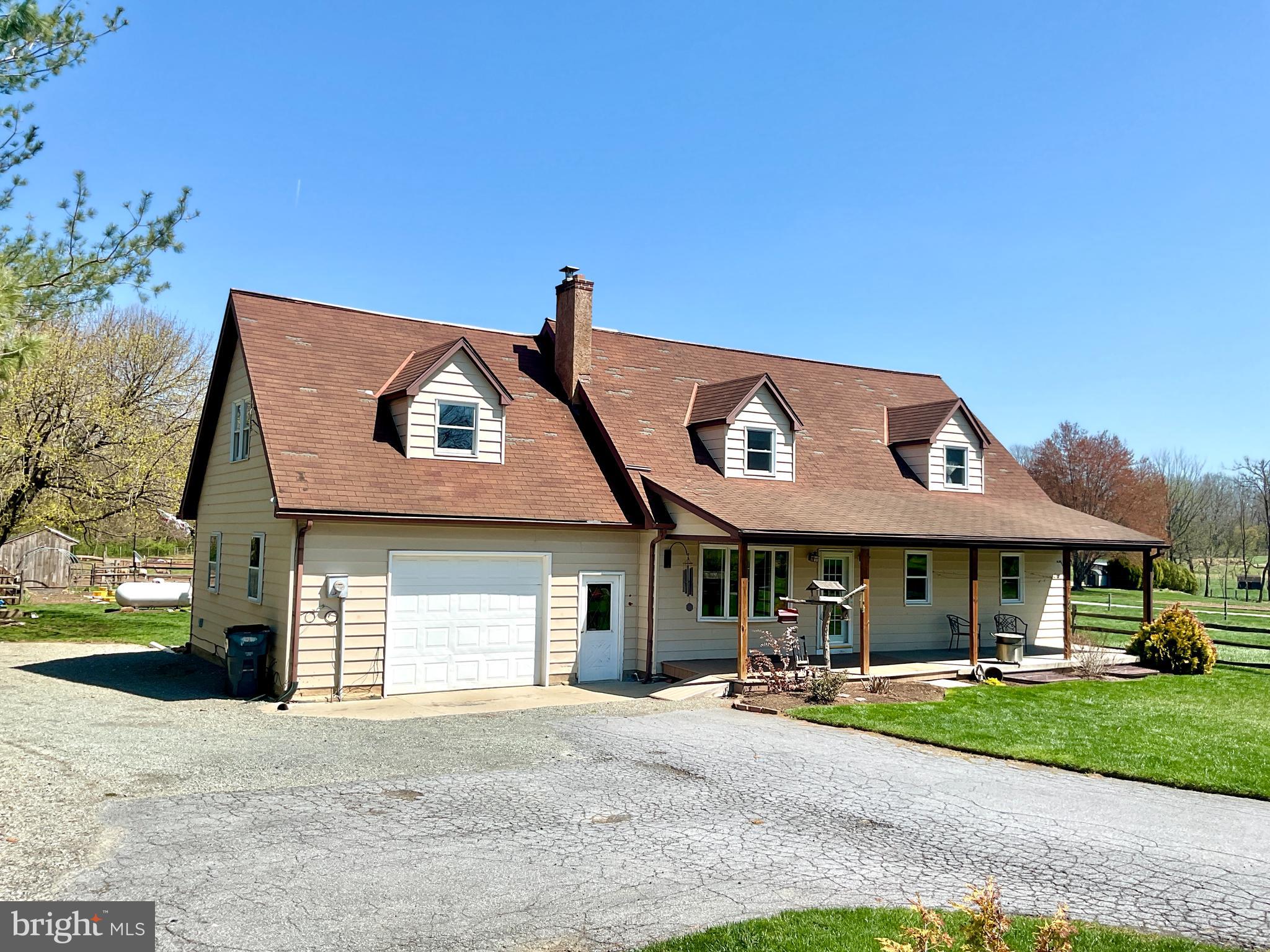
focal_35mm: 29
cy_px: 476
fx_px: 1064
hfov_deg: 61.7
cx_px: 635
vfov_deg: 48.2
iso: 16
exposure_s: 1/2058
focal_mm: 3
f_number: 1.8
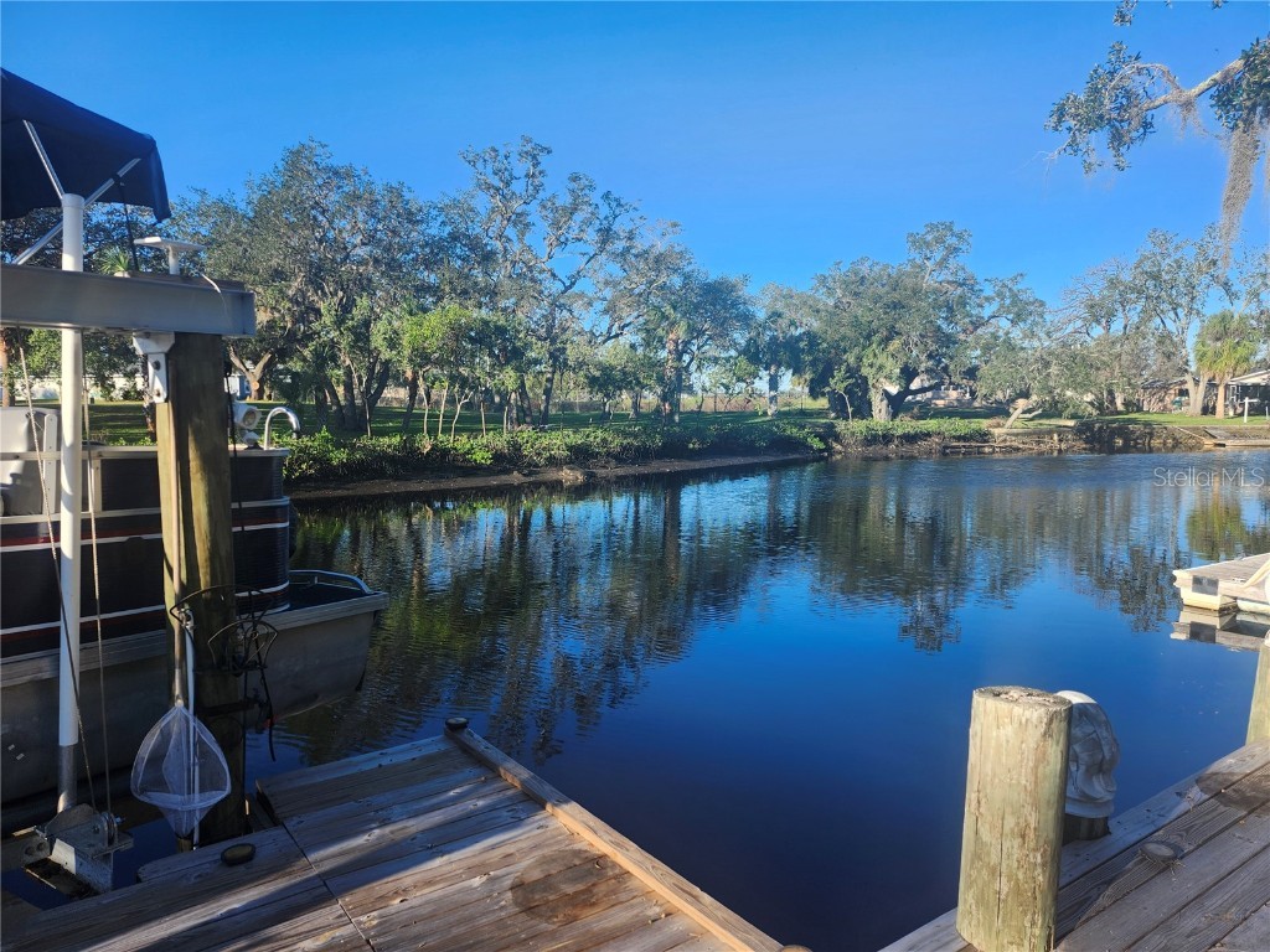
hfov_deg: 73.9
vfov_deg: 58.9
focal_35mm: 23
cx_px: 635
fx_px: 844
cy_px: 476
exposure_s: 1/606
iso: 25
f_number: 1.8
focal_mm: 5.54
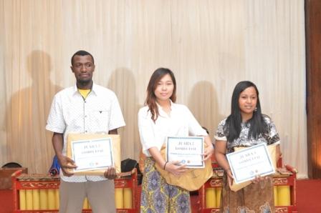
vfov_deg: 26.4
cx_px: 160
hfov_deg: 38.9
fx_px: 454
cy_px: 106
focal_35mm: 51
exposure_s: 1/60
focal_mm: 34
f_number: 5
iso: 3200
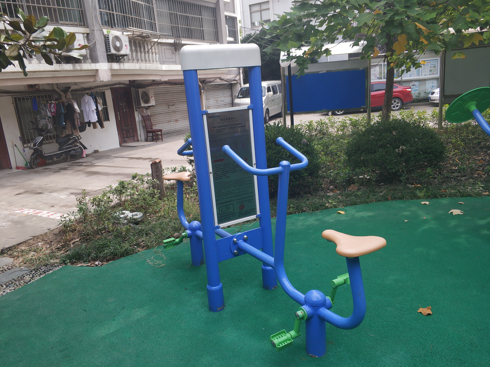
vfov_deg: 51.3
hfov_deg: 65.4
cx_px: 245
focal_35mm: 27
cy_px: 184
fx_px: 382
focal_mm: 3.82
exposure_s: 1/339
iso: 100
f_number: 1.8
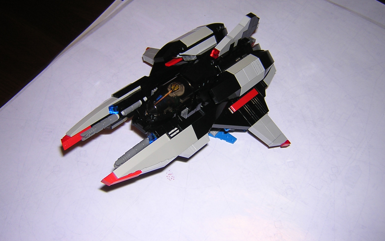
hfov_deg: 50.4
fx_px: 409
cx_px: 190
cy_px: 106
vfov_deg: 32.7
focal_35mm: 39
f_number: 2.6
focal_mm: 4.7
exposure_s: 1/60.1
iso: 100
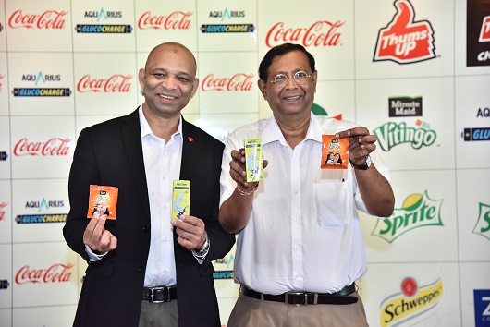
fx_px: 953
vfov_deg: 19.5
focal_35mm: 70
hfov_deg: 28.8
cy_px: 164
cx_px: 245
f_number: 4.5
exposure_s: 1/125
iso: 2000
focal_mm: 70
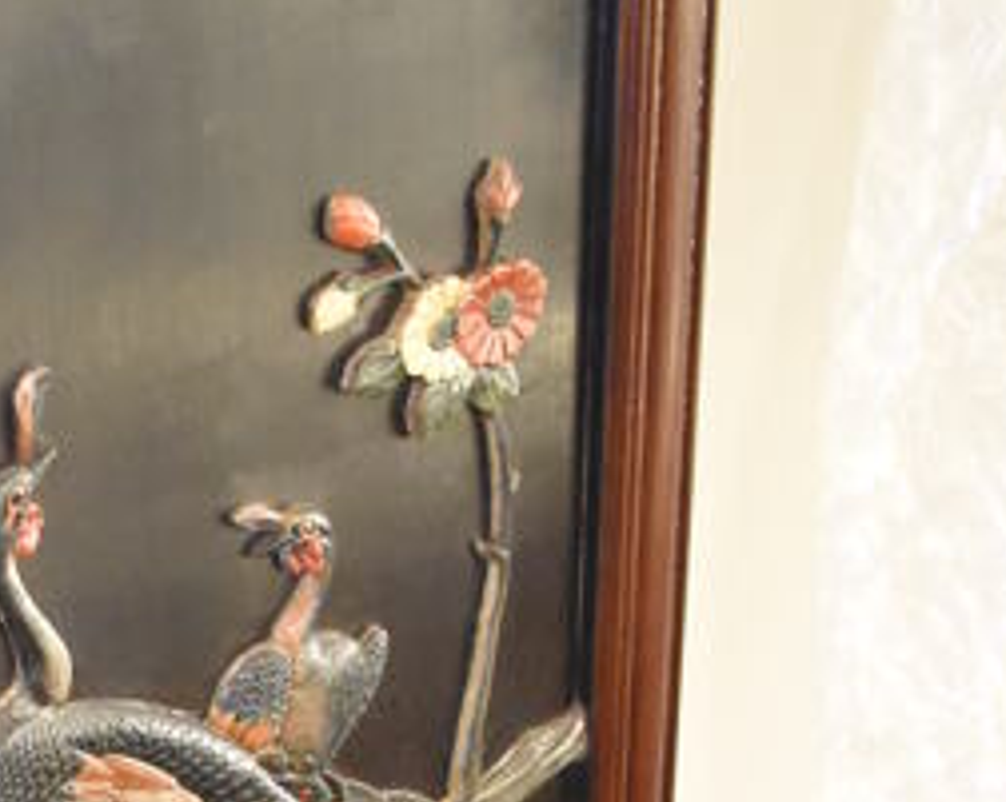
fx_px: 2736
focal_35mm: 92
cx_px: -16
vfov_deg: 15.5
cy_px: 1167
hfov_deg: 20.1
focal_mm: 18
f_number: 3.5
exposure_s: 1/125
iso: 5000
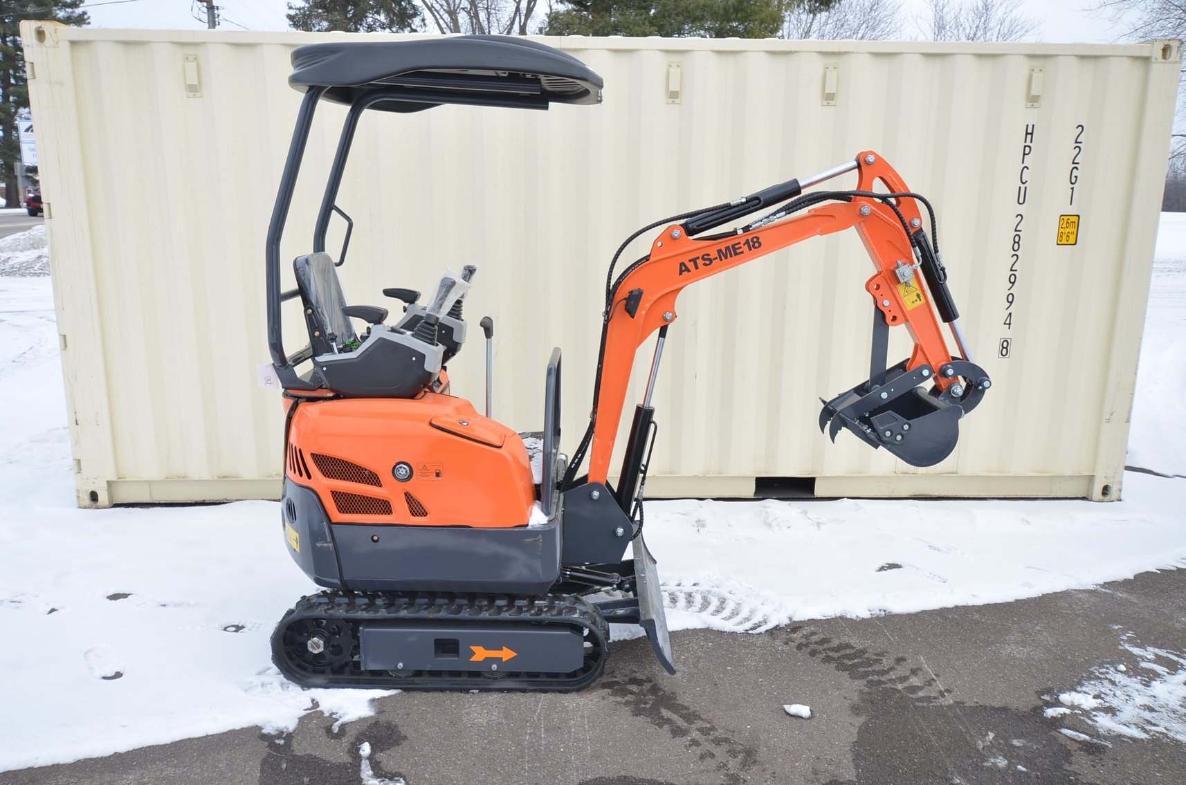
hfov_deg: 67.5
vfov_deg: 47.7
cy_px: 392
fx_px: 888
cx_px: 593
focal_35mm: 27
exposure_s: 1/125
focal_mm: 18
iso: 100
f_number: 5.6
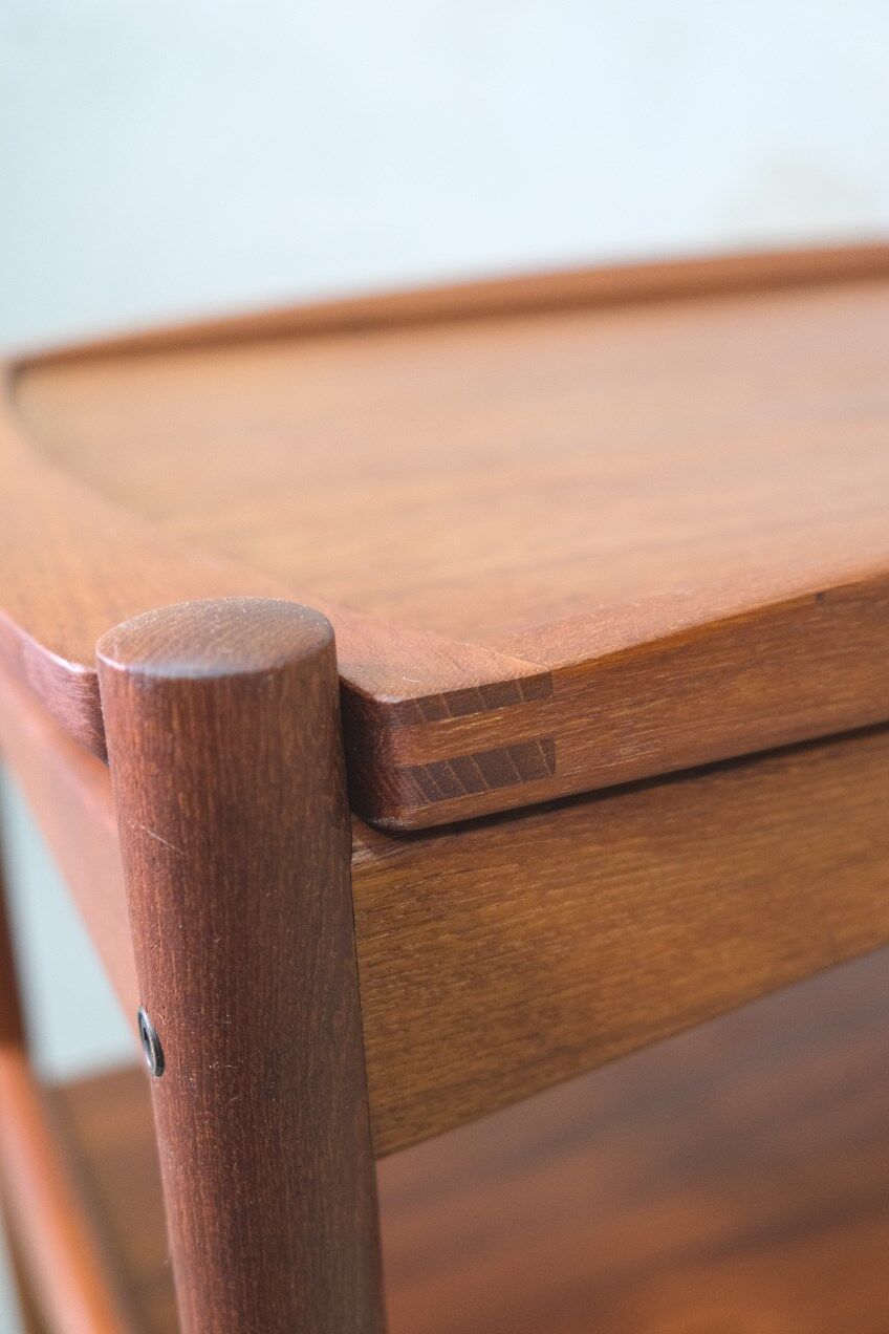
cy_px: 667
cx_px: 444
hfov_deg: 33.4
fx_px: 1482
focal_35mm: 40
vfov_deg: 48.5
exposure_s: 1/40
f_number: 3.2
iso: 1600
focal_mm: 26.5
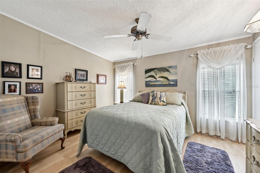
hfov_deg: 104.3
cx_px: 130
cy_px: 86
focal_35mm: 14
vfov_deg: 81.1
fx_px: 101
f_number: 8
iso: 400
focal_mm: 14
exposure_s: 1/50
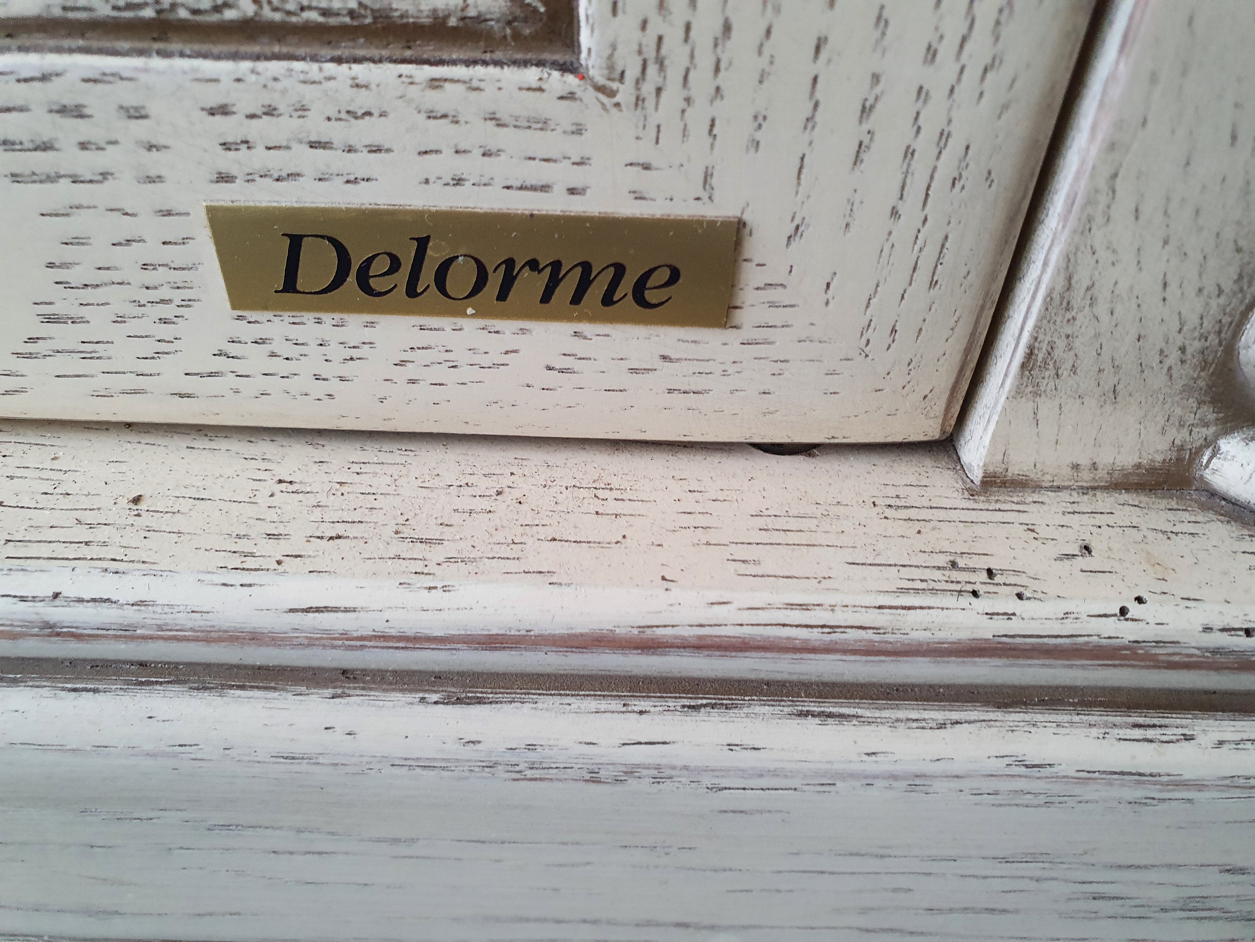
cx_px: 628
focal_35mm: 26
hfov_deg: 67.3
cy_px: 471
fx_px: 943
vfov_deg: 53.1
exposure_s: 1/50
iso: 320
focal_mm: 4.32
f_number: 2.4
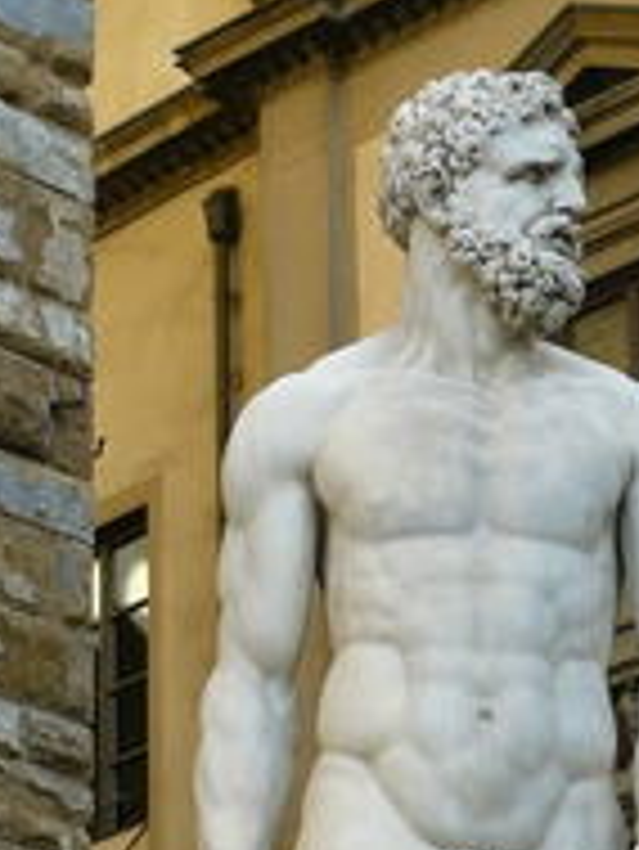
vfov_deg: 9.6
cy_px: 985
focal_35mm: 203
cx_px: 490
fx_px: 4991
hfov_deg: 7.3
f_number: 4
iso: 100
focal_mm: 13.4
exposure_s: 1/100
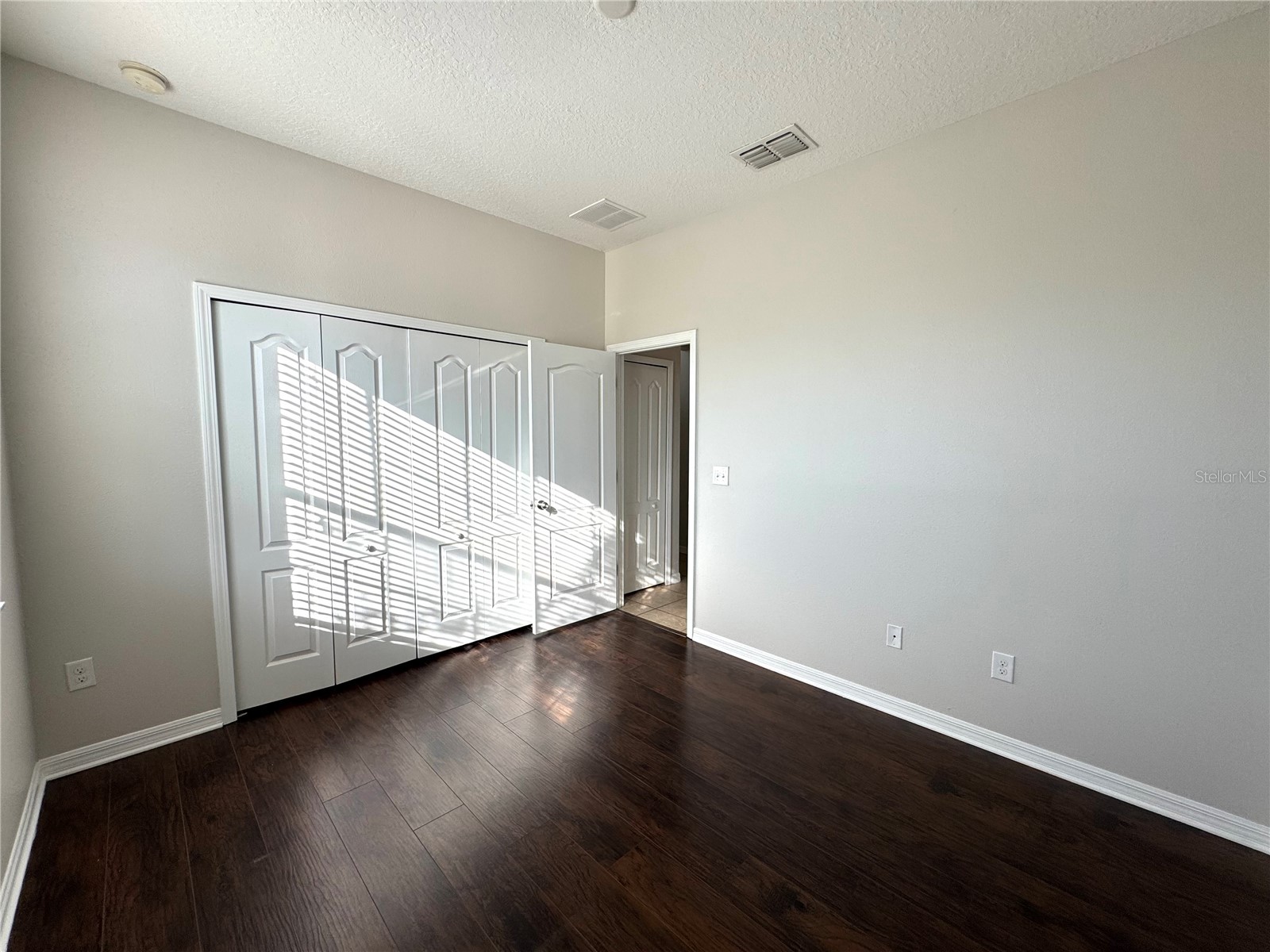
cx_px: 635
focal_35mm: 14
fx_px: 514
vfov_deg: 85.7
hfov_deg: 102.1
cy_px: 476
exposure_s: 1/352
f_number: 2.2
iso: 40
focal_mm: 2.22
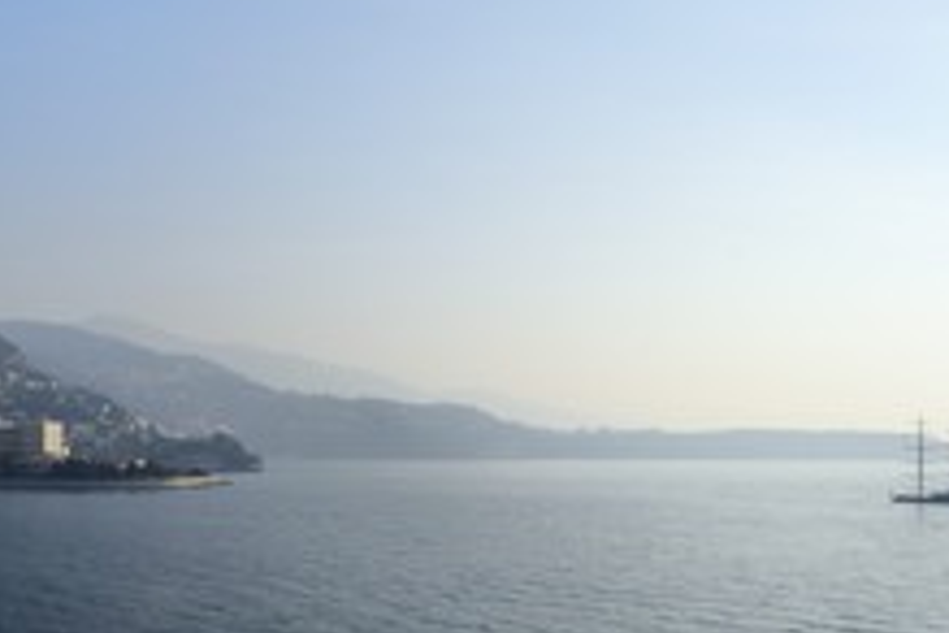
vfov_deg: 28.9
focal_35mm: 46
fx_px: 1213
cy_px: 451
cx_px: 243
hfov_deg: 41.5
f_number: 11
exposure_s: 1/500
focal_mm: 24
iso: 200
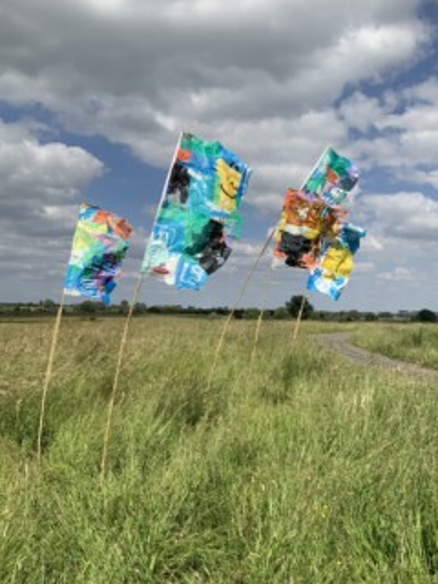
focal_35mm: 32
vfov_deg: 56.7
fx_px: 540
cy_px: 315
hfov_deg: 44.1
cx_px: 229
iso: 16
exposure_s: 1/2959
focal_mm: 3
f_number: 1.8
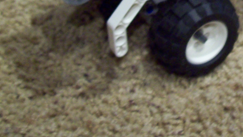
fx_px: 632
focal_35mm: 98
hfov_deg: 20.9
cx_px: 251
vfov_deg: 11.9
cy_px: -63
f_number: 2.7
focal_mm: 6
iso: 200
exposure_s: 1/8
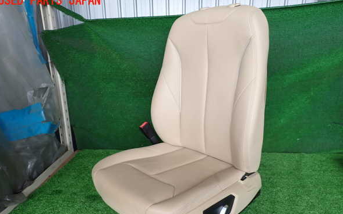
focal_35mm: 27
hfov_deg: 68.4
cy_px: 124
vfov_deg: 45.8
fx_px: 252
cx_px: 169
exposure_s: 1/160
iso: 100
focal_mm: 4.5
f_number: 2.8
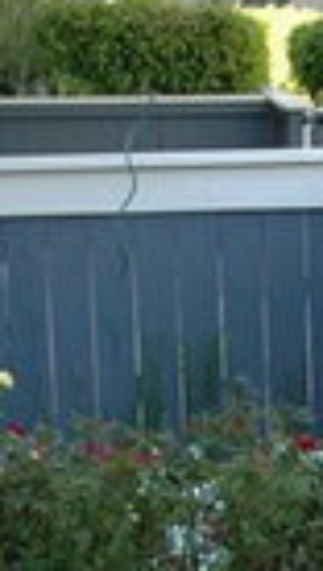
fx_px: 1820
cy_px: 474
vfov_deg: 17.7
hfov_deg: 10.1
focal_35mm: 120
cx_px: 99
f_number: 4
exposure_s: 1/125
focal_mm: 22
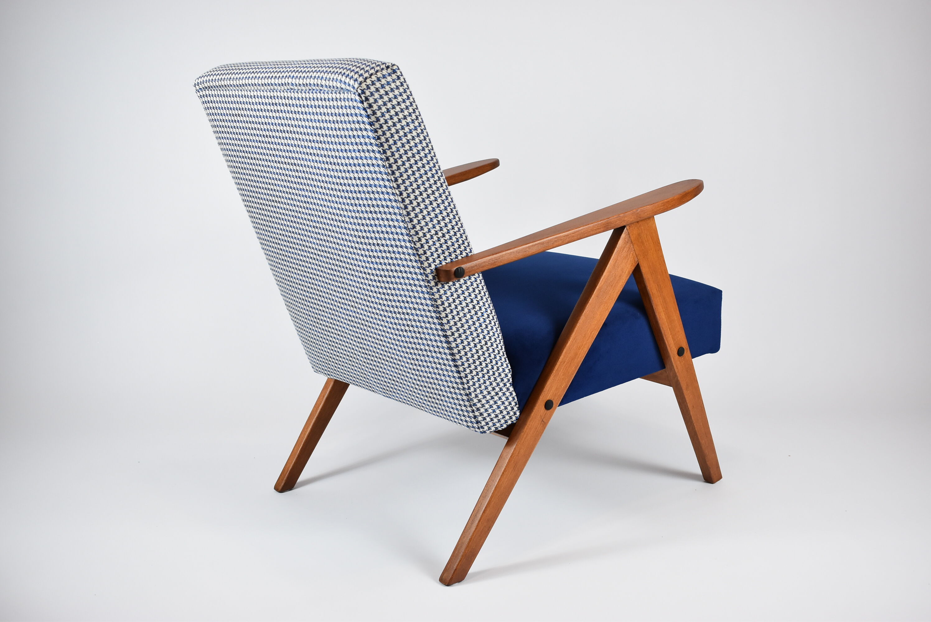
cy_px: 311
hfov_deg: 46.4
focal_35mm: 42
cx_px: 466
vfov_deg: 31.9
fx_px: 1087
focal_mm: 28
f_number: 5
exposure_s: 1/125
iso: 800
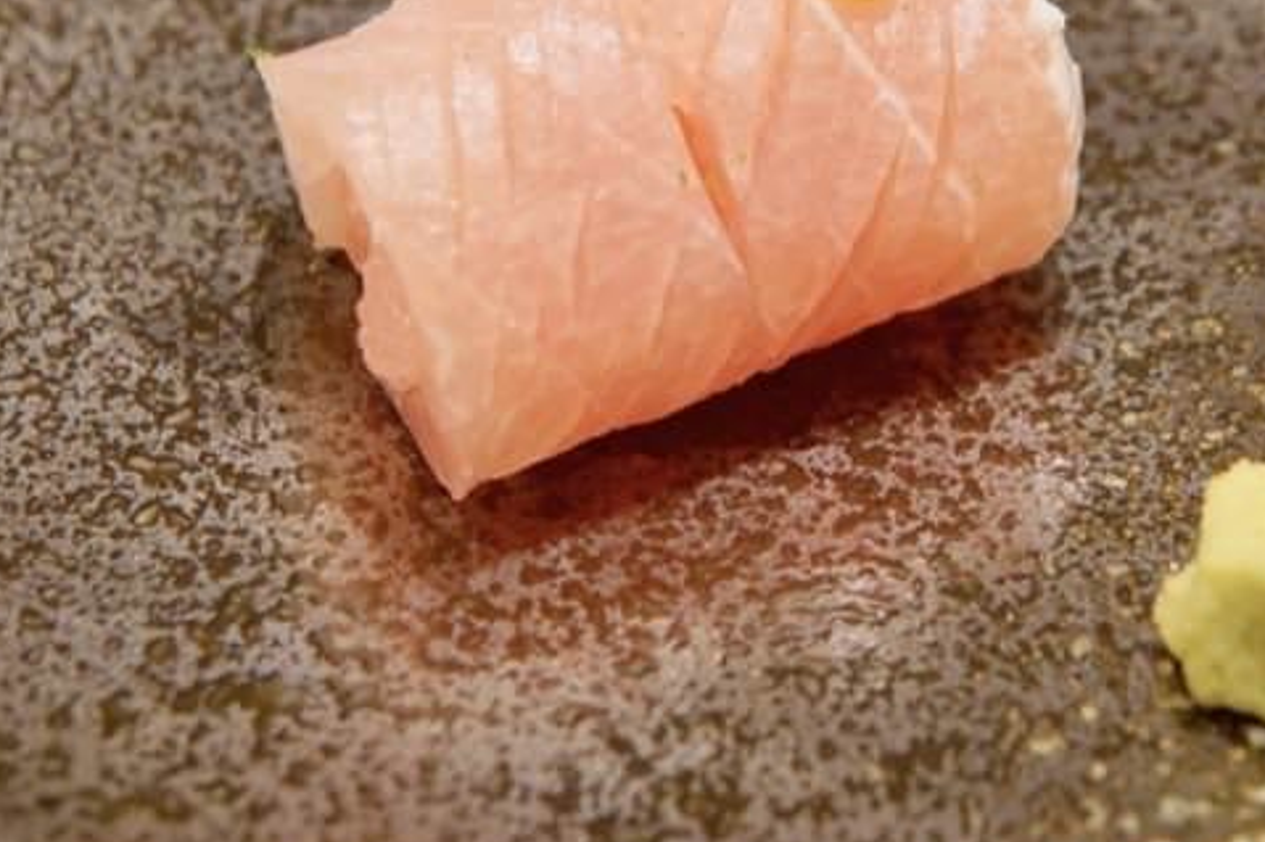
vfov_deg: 14.4
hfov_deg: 21.6
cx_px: 800
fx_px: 3302
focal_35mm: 94
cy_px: 108
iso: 640
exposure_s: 1/60
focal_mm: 30
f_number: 4
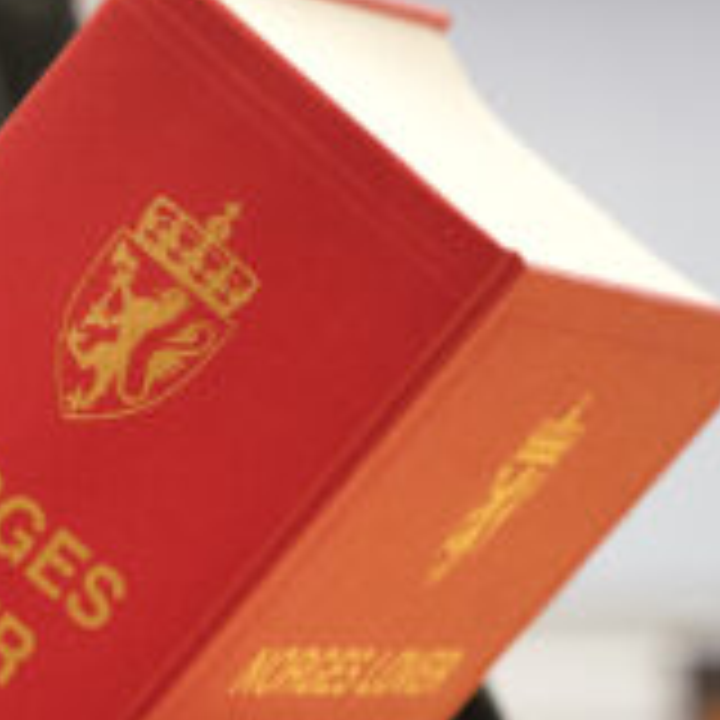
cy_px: 580
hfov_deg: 7.5
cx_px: 477
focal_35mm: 233
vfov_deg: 7.5
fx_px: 5483
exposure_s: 1/100
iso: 1250
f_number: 4
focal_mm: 61
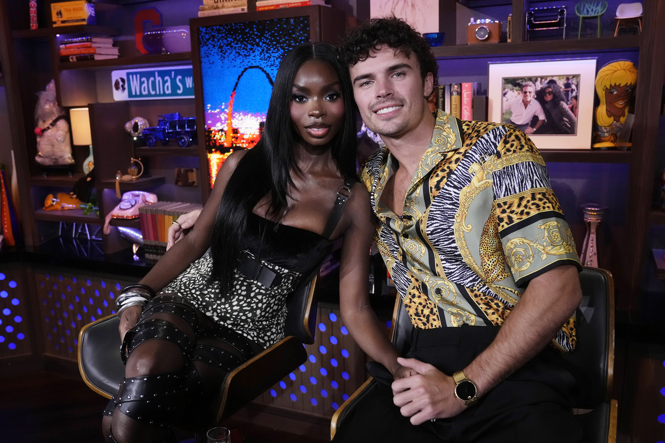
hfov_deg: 65.5
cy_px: 222
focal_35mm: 28
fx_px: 517
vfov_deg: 46.4
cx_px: 332
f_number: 4
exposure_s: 1/160
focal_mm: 28
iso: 3200
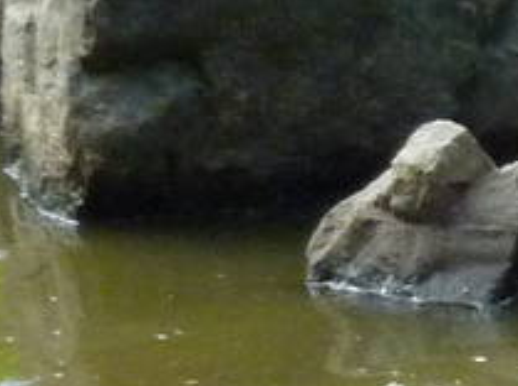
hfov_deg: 2.1
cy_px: 651
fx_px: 13639
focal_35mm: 913
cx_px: 1804
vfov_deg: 1.6
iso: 400
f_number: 4.4
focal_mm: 19.5
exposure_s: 1/400
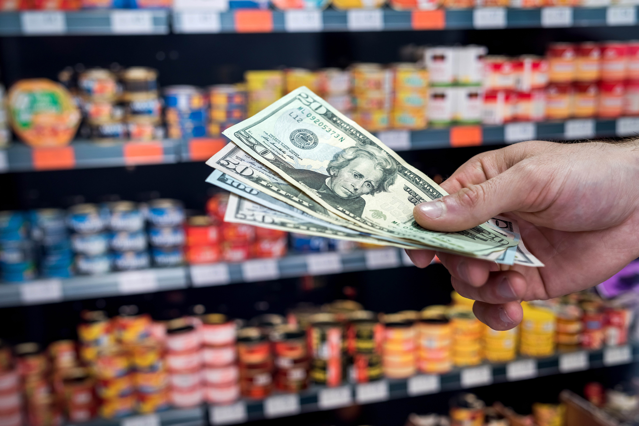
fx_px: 888
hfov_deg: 39.6
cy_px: 213
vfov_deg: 27.0
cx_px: 320
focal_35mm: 50
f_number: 3.2
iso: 500
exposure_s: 1/160
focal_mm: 50
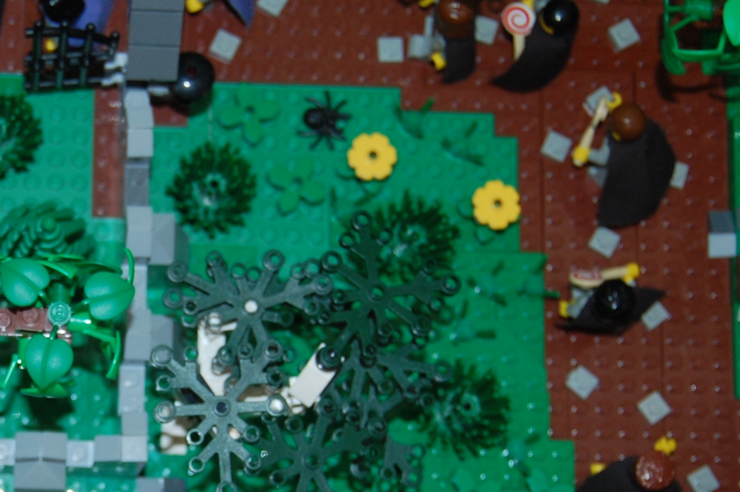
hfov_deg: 18.7
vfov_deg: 12.7
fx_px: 2198
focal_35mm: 107
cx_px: 30
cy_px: 355
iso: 400
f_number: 4.5
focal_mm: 32
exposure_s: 1/60
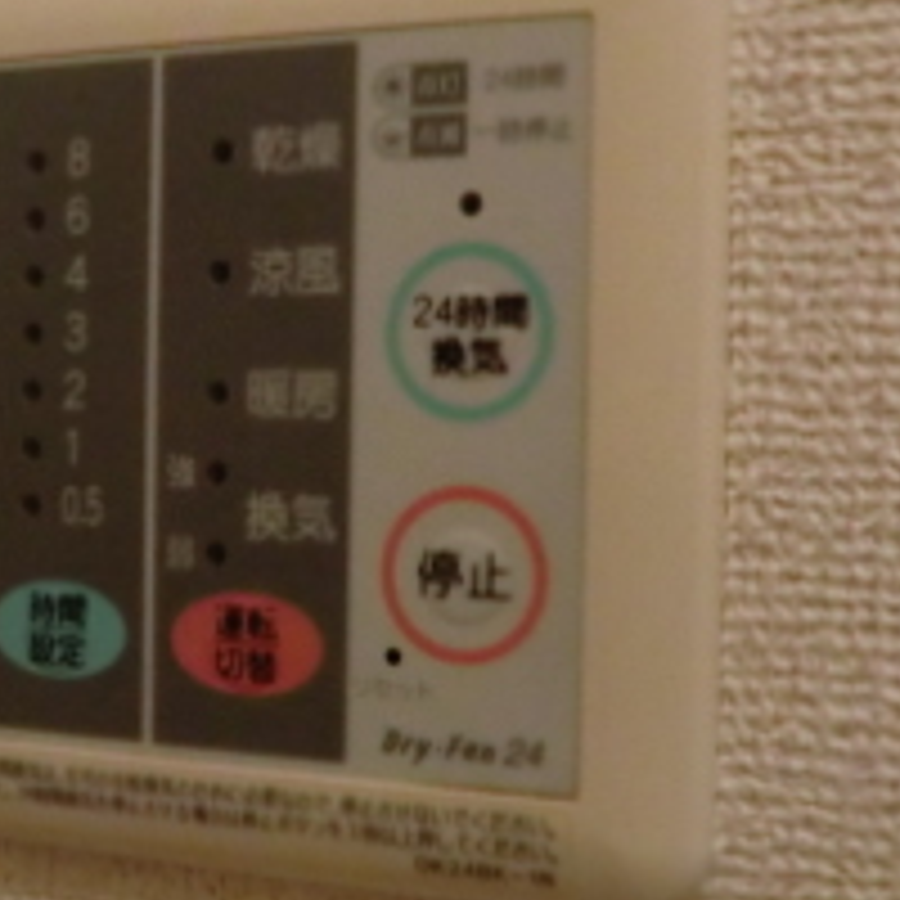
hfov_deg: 25.0
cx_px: 198
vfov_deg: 25.4
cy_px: 472
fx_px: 2000
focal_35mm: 68
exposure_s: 1/60
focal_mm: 4.3
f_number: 3.2
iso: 320
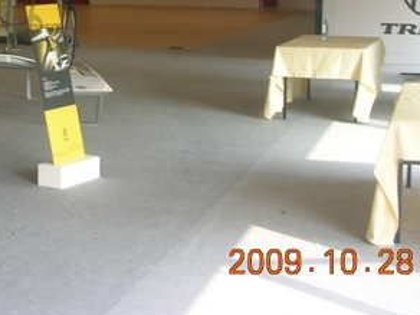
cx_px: 83
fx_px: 1019
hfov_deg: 23.0
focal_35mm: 84
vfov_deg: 17.0
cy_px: -37
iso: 50
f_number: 3
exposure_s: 1/31.7
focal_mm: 5.8
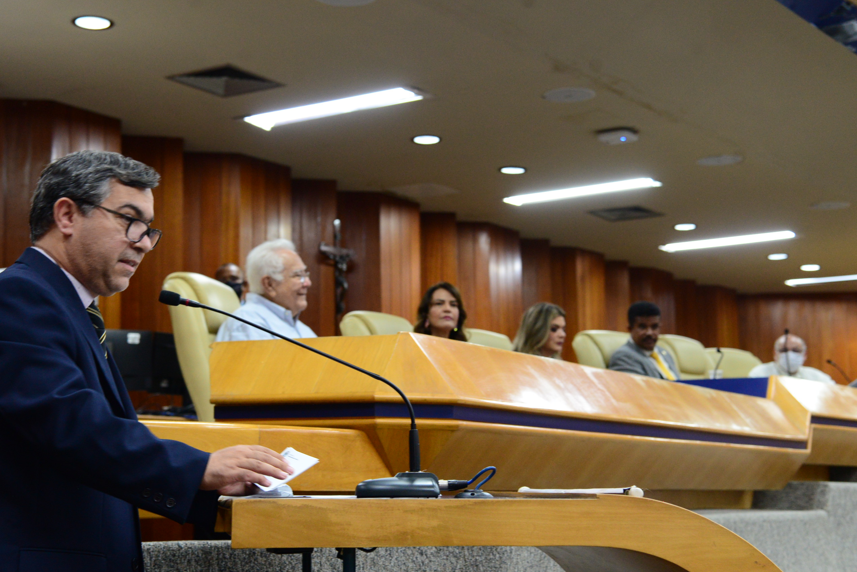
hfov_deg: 33.9
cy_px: 295
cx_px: 404
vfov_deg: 23.0
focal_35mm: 59
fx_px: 1405
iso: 2500
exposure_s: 1/60
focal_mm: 50
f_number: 4.5
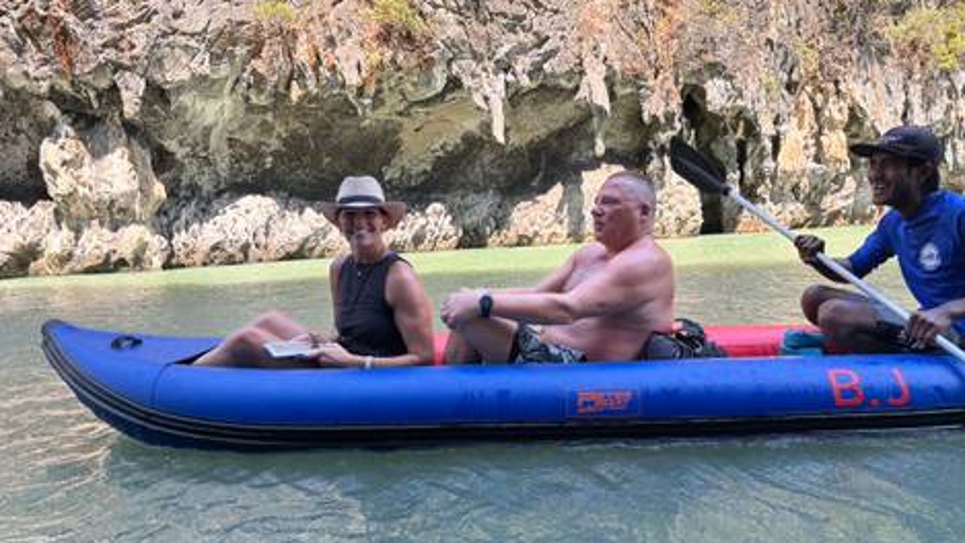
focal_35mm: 29
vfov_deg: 40.2
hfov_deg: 66.1
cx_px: 473
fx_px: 742
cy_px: 292
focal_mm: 5.96
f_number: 1.6
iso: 50
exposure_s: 1/466
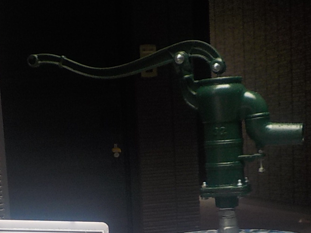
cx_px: 114
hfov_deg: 26.9
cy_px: 238
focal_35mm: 72
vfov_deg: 19.8
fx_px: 647
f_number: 3.3
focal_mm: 4.1
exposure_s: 1/100
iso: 125
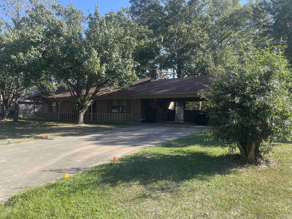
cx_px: 146
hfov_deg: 67.3
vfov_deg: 53.1
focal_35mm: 26
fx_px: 219
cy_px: 110
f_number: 1.6
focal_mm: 4.2
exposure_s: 1/796
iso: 32
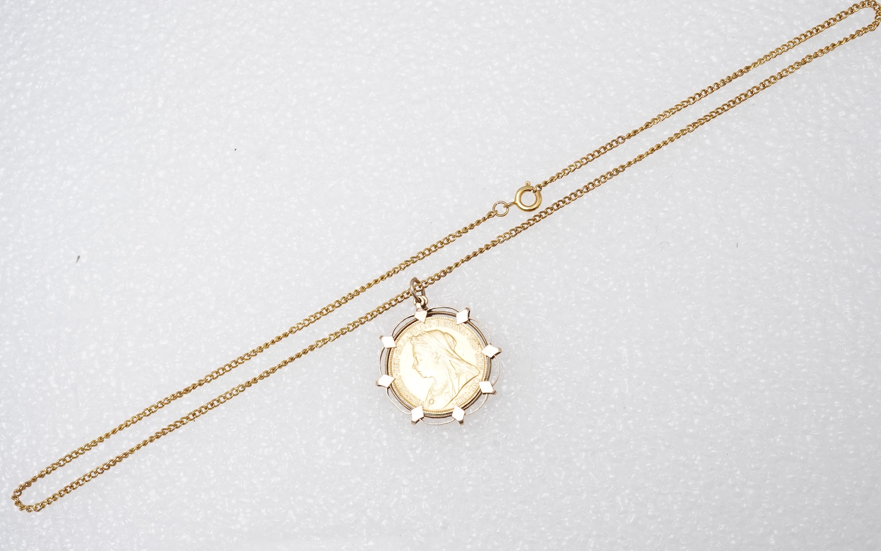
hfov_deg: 40.3
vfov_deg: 25.8
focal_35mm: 50
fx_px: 1201
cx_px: 428
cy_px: 272
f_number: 22
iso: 500
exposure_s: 1/125
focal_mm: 30
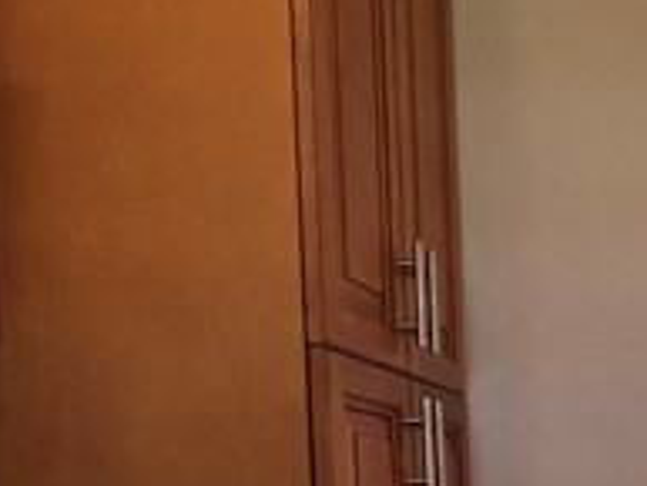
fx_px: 1290
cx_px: 1116
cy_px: 573
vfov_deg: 20.1
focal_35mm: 69
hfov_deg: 20.9
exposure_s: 1/120
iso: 50
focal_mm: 1.57
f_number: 1.8
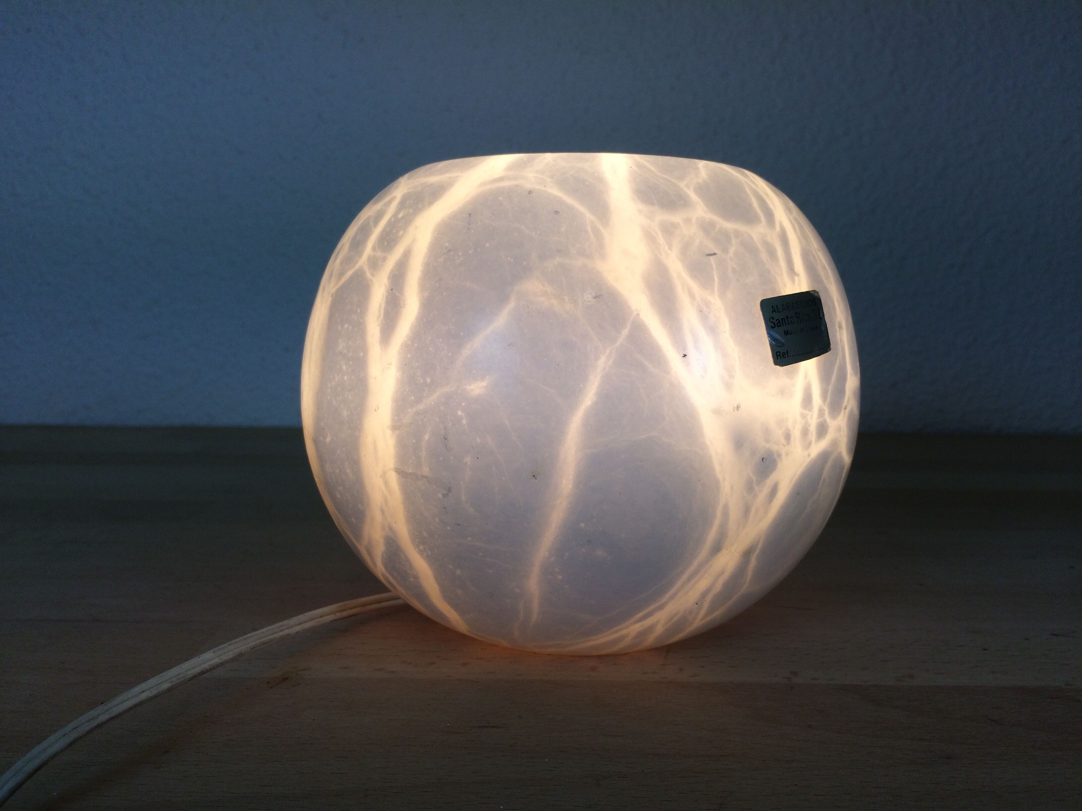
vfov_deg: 48.2
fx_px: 906
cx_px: 541
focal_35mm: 29
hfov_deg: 61.7
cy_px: 406
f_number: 2.2
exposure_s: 1/249
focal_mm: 4.15
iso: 32
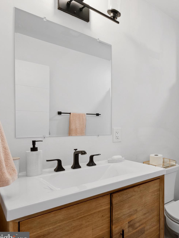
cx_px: 175
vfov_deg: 71.6
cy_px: 121
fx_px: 165
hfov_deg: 48.0
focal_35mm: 24
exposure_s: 1/15
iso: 320
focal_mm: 16
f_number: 8
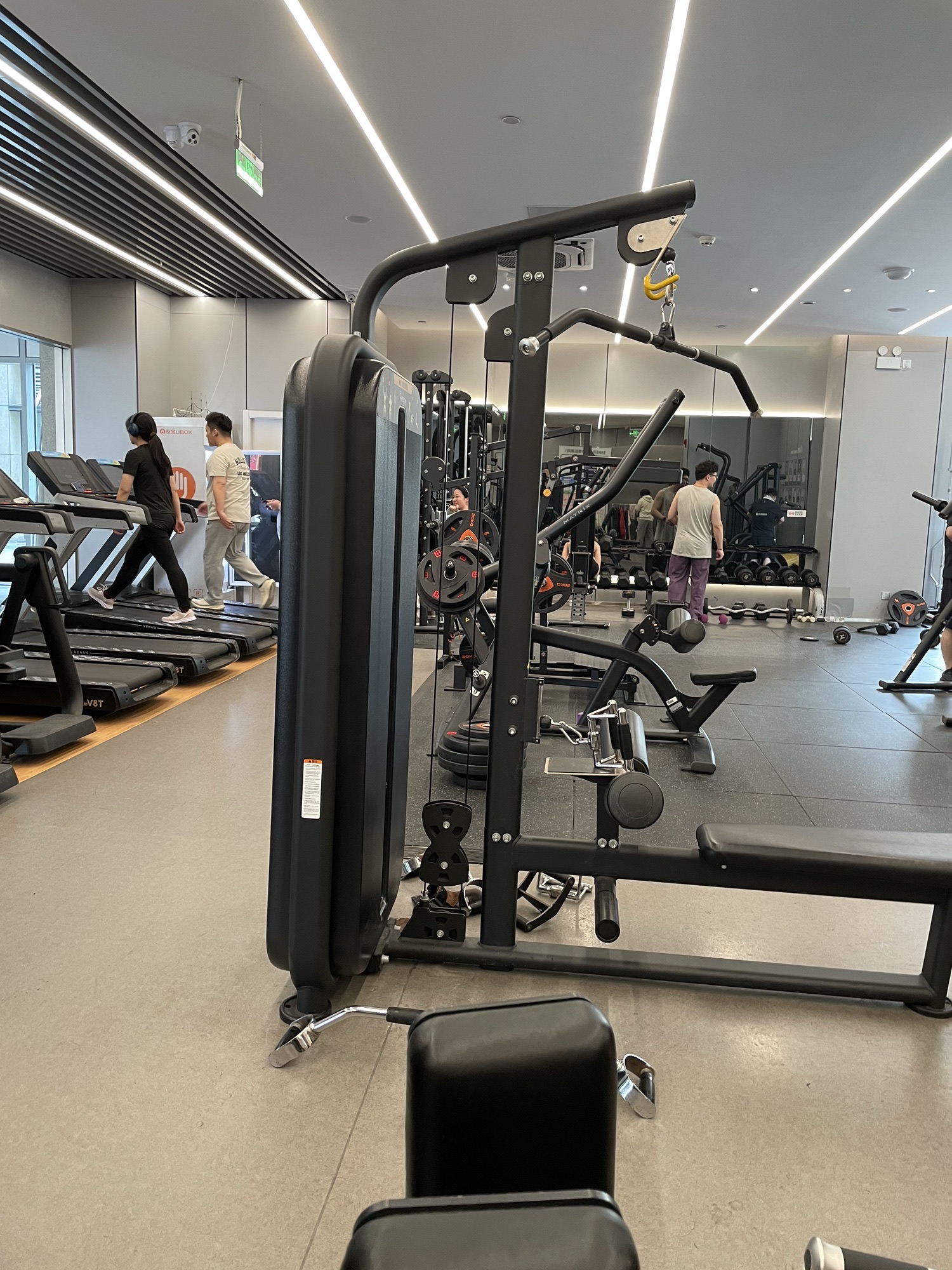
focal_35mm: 26
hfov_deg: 53.1
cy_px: 635
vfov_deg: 67.3
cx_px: 476
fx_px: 953
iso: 125
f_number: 1.6
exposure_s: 1/60
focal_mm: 4.2
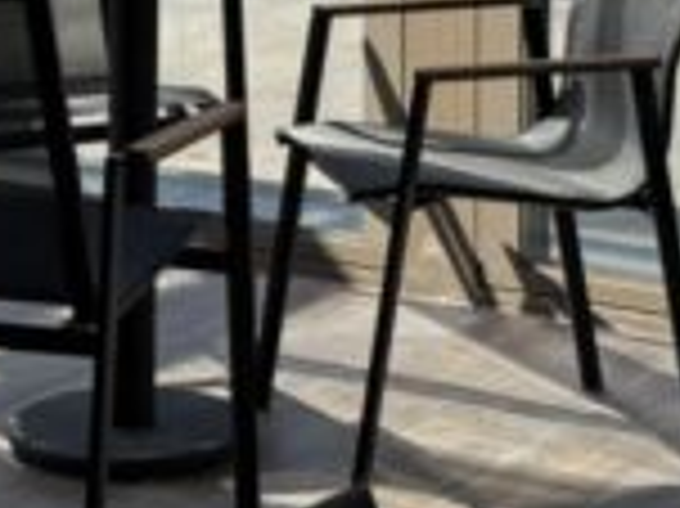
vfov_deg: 8.5
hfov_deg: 12.1
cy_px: -580
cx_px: 297
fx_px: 3199
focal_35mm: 163
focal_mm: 6.76
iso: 80
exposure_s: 1/3145
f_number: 1.78
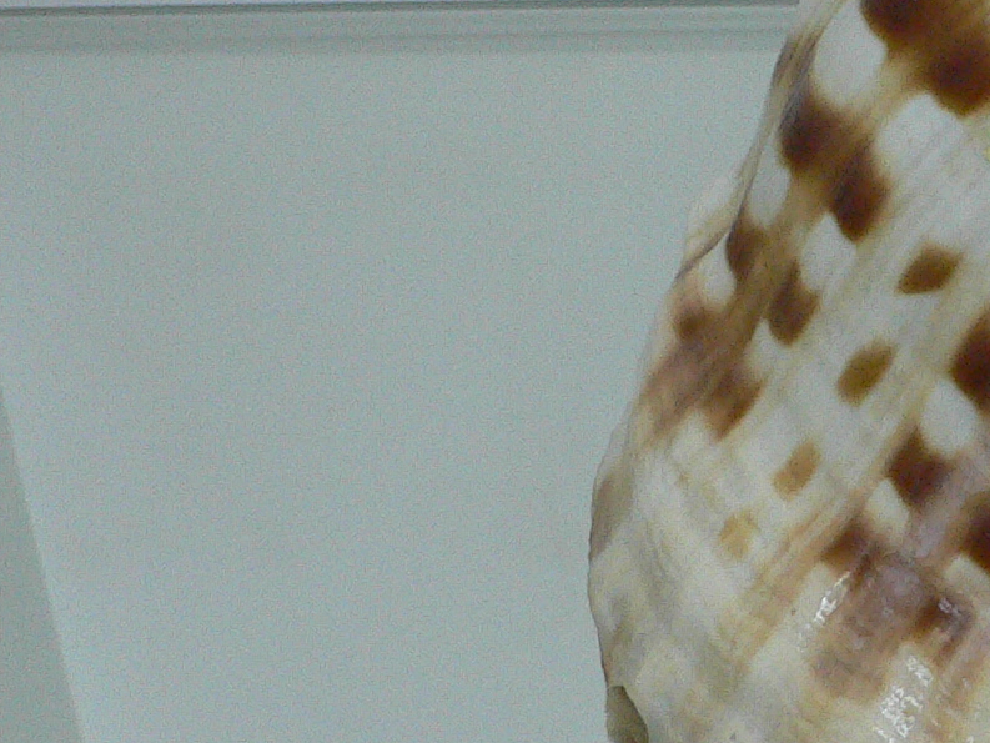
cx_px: 1140
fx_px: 2546
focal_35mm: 89
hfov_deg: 20.8
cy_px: 251
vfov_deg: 16.6
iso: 200
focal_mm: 4.6
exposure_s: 1/60
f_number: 2.8
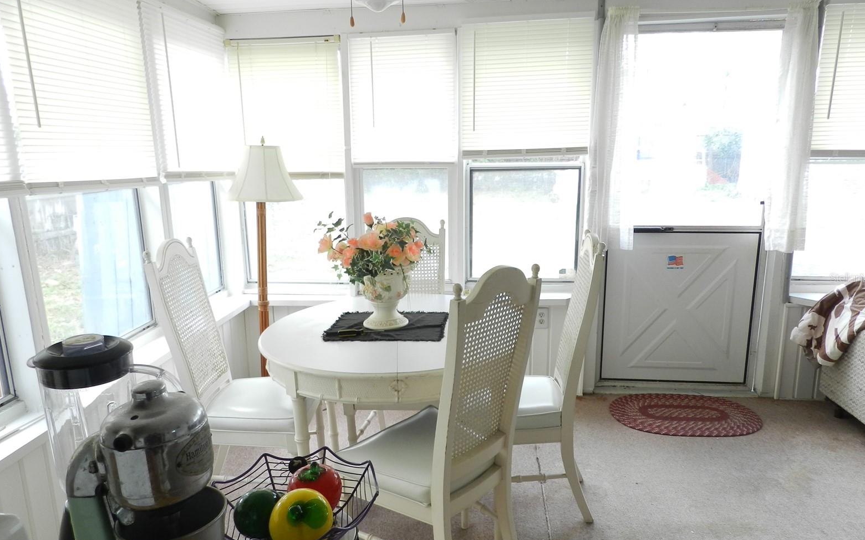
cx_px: 439
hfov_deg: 72.5
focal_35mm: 25
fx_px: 589
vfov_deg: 49.3
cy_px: 277
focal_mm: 4
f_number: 3.4
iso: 160
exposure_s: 1/50
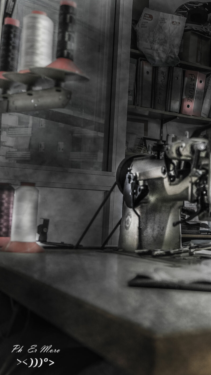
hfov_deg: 21.1
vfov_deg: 39.9
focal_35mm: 52
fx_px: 517
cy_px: 187
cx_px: 266
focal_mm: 22.3
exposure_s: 1/100
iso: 1250
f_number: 3.2
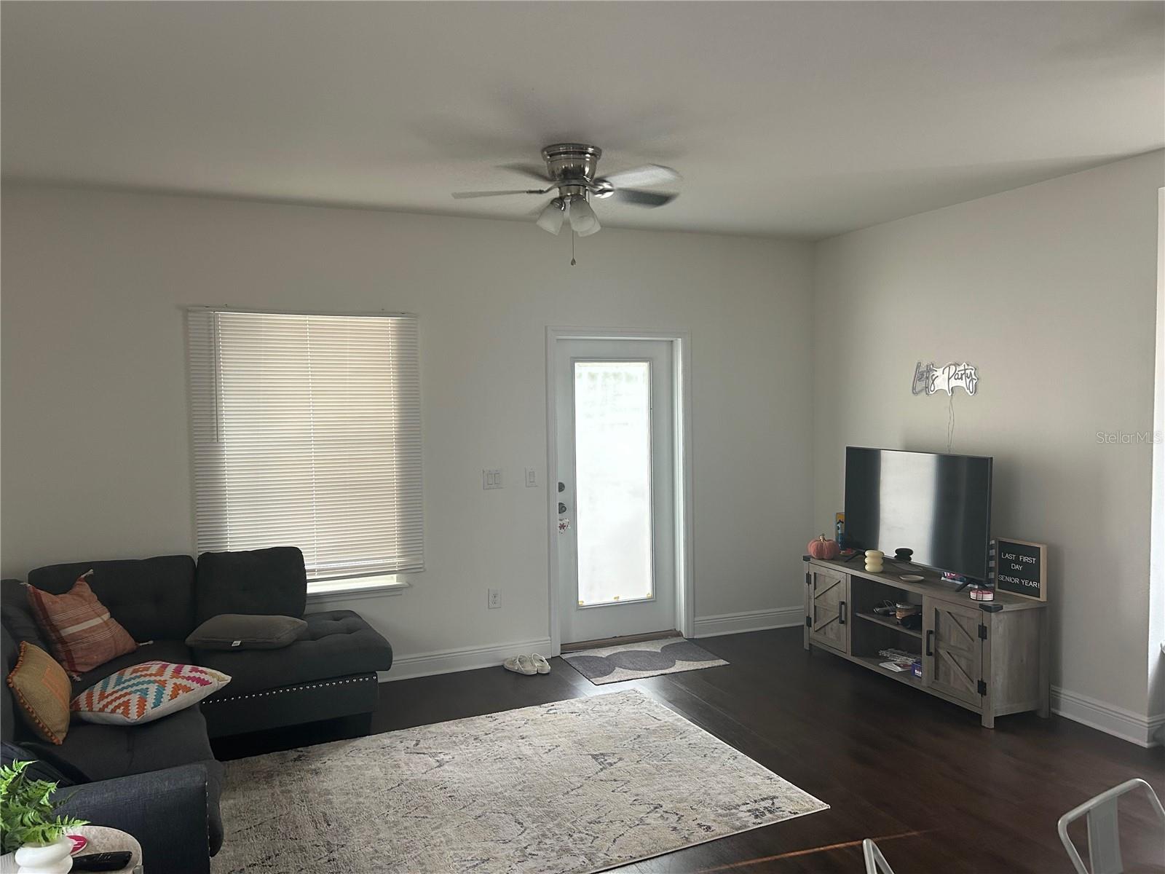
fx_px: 875
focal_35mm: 26
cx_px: 582
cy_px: 437
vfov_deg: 53.1
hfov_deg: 67.3
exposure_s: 1/60
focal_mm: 5.7
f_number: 1.5
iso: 160
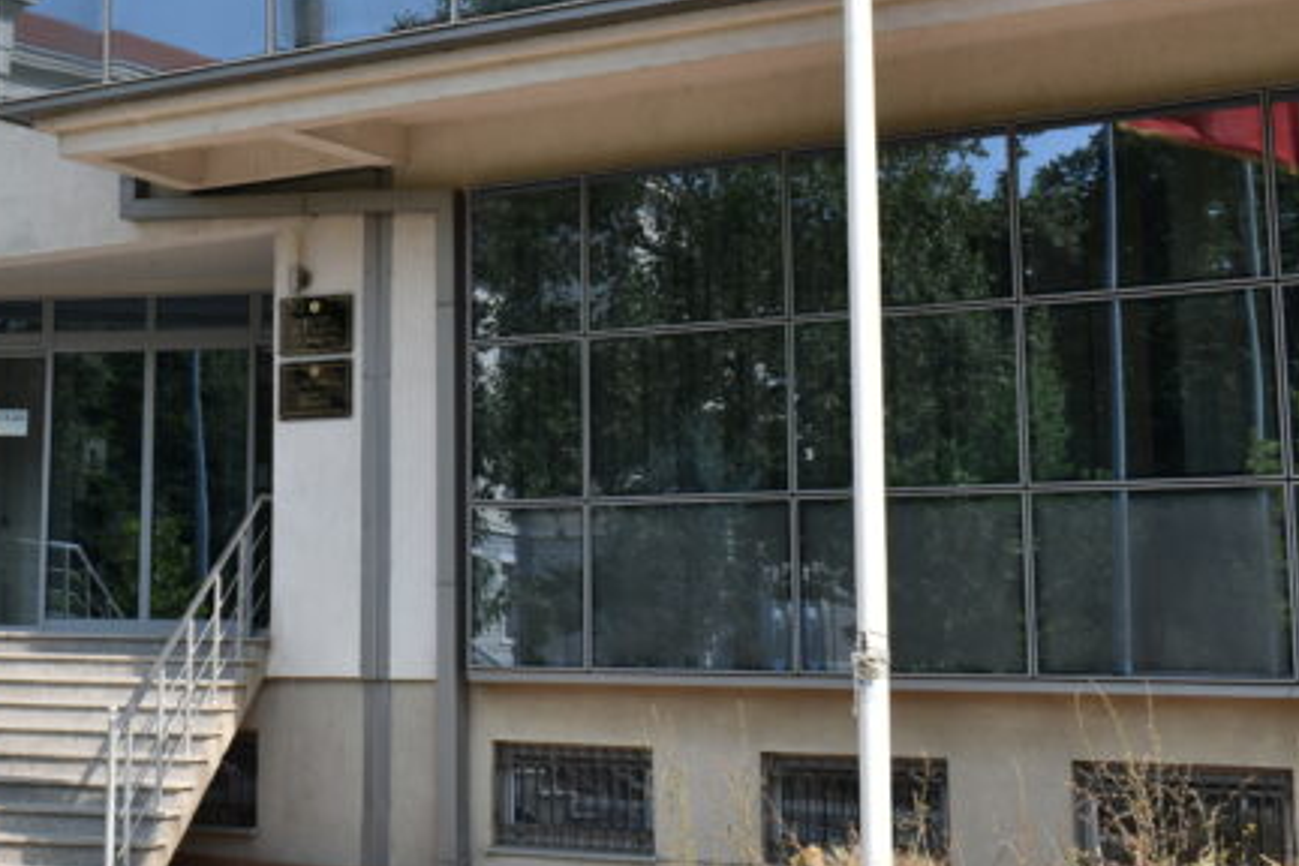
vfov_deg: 21.1
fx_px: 2309
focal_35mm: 64
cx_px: 198
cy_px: 247
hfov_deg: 30.4
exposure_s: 1/320
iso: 200
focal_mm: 24
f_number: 9
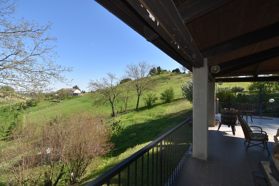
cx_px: 140
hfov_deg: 100.4
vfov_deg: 77.3
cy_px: 93
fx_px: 116
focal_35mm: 15
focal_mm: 10
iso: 100
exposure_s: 1/200
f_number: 7.1
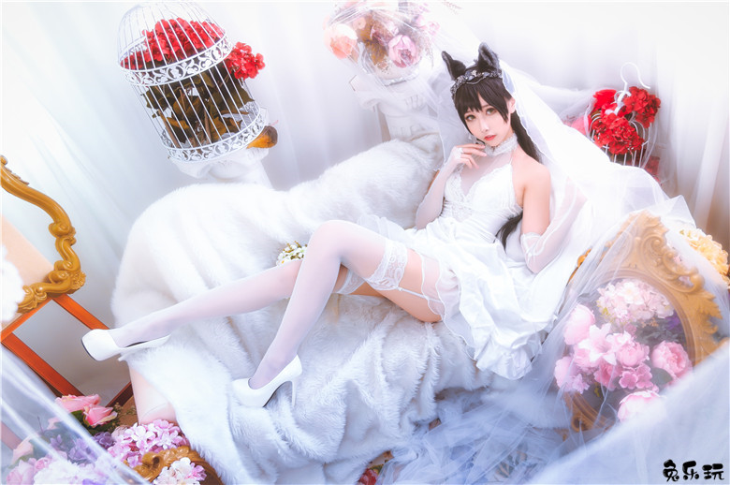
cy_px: 242
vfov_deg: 42.2
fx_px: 628
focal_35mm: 31
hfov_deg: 60.3
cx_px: 365
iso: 500
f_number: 2.8
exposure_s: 1/125
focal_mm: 31
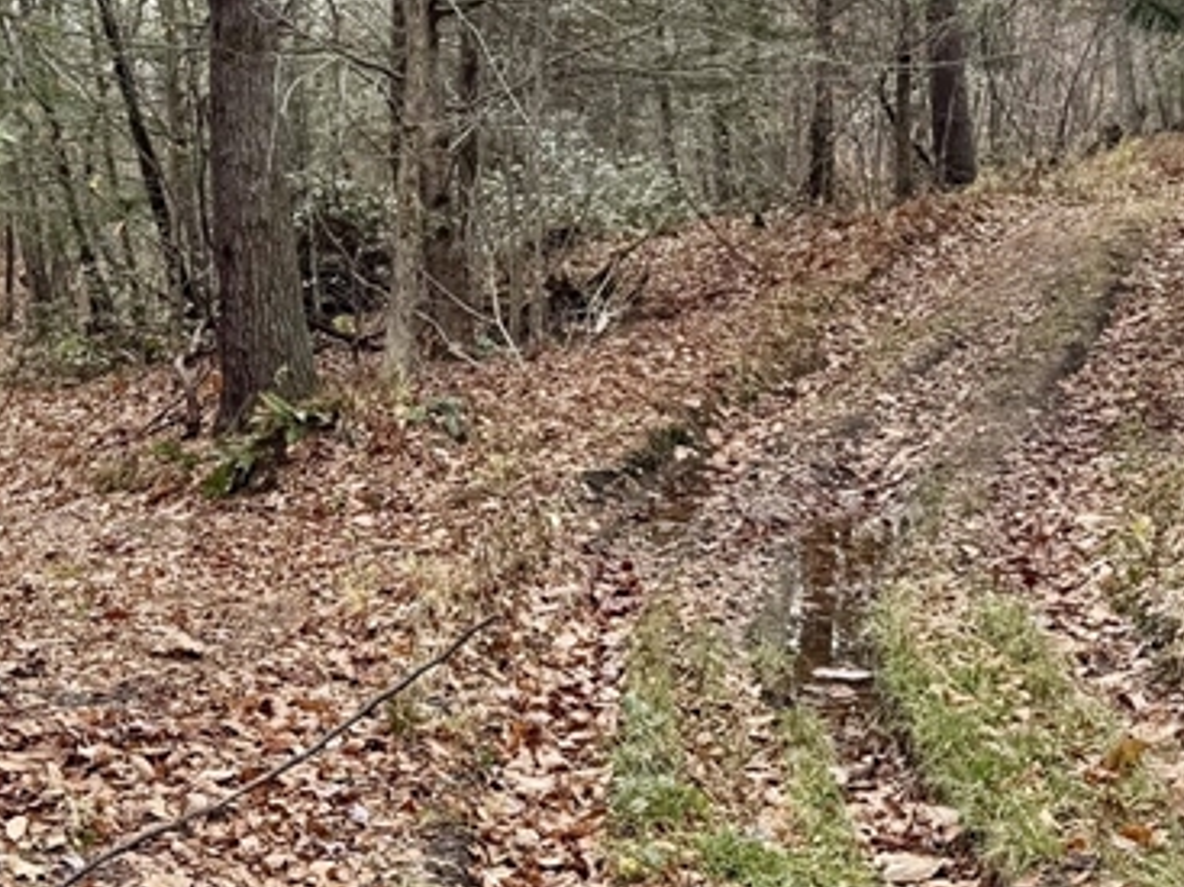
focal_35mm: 67
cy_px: 19
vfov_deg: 21.2
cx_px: 487
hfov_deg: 28.9
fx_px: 2291
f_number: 1.78
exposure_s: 1/588
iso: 80
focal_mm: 6.76
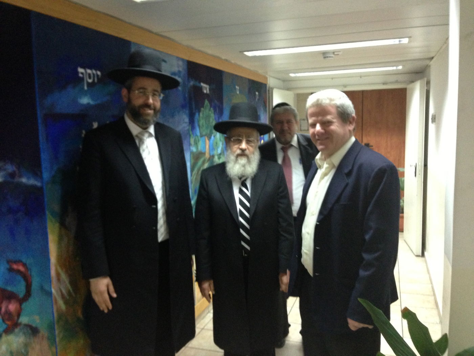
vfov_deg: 42.9
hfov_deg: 55.4
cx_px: 237
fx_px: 452
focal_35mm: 33
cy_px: 178
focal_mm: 4.13
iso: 400
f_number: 2.4
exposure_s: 1/15
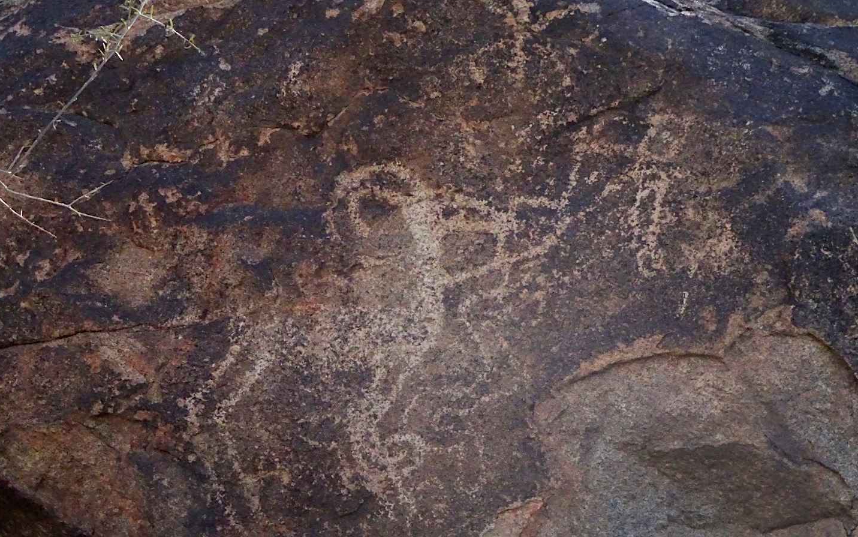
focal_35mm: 173
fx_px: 4046
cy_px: 312
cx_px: 417
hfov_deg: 12.1
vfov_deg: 7.6
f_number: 6.3
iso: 800
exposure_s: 1/1250
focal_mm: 24.99
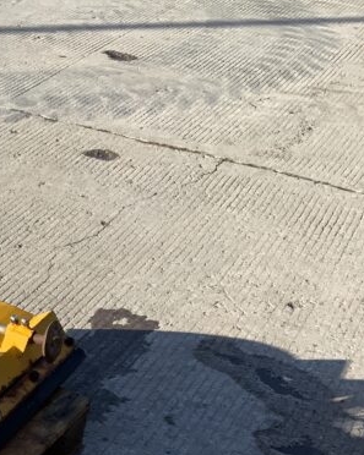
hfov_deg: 17.5
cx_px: -190
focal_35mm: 78
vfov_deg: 23.6
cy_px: 429
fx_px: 1052
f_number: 1.8
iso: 16
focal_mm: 3
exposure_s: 1/962
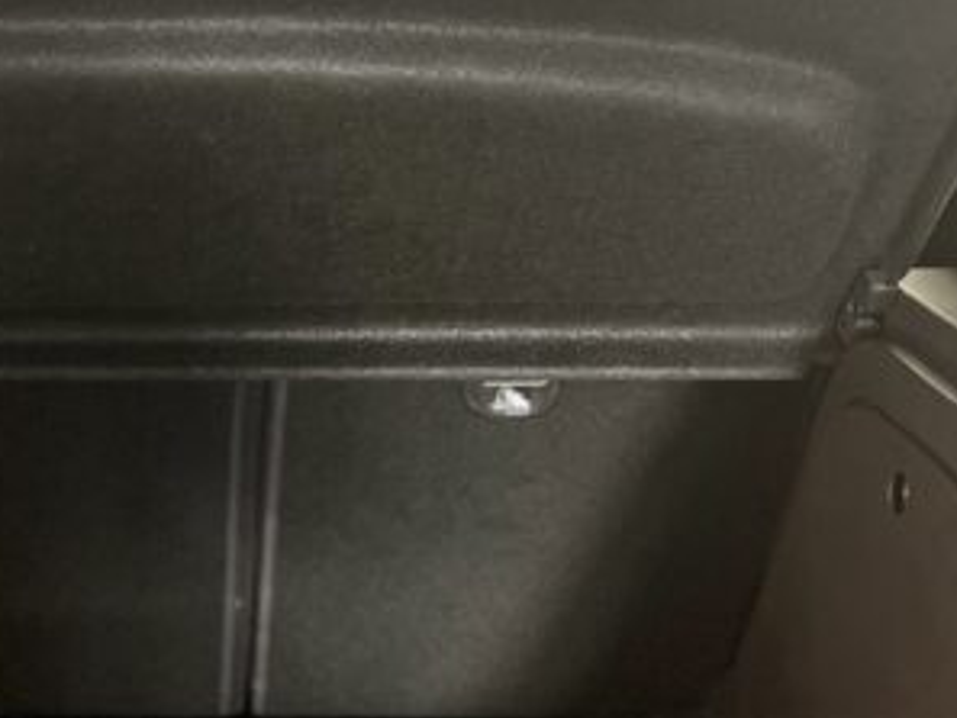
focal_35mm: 70
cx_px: 29
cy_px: 522
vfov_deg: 20.9
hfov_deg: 26.5
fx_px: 1936
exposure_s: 1/25
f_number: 1.5
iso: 500
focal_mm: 5.7
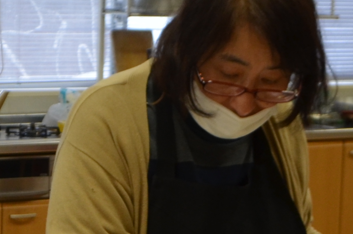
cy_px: 163
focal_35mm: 133
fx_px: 1302
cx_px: -36
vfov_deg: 10.3
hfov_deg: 15.1
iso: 400
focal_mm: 18
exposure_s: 1/100
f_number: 5
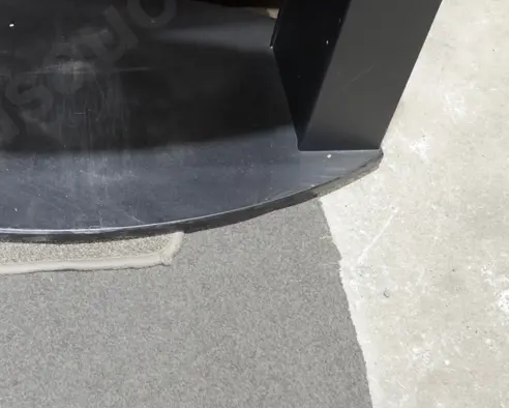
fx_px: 980
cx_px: 116
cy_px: 30
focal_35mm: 65
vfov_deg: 22.8
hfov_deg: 28.6
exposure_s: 1/60
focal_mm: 16
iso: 640
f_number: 3.6
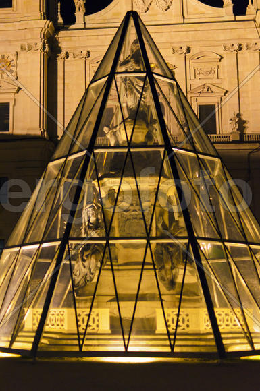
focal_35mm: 52
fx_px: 570
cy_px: 196
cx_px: 130
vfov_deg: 37.9
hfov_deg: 25.7
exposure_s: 1/45
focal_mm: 35
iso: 800
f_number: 1.8
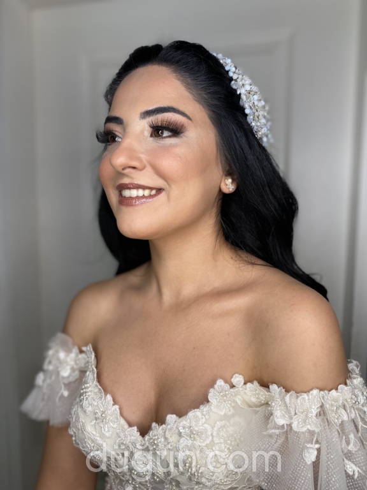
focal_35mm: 26
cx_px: 184
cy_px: 245
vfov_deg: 67.3
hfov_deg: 53.1
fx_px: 368
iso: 32
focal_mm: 4.25
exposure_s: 1/337
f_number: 1.8
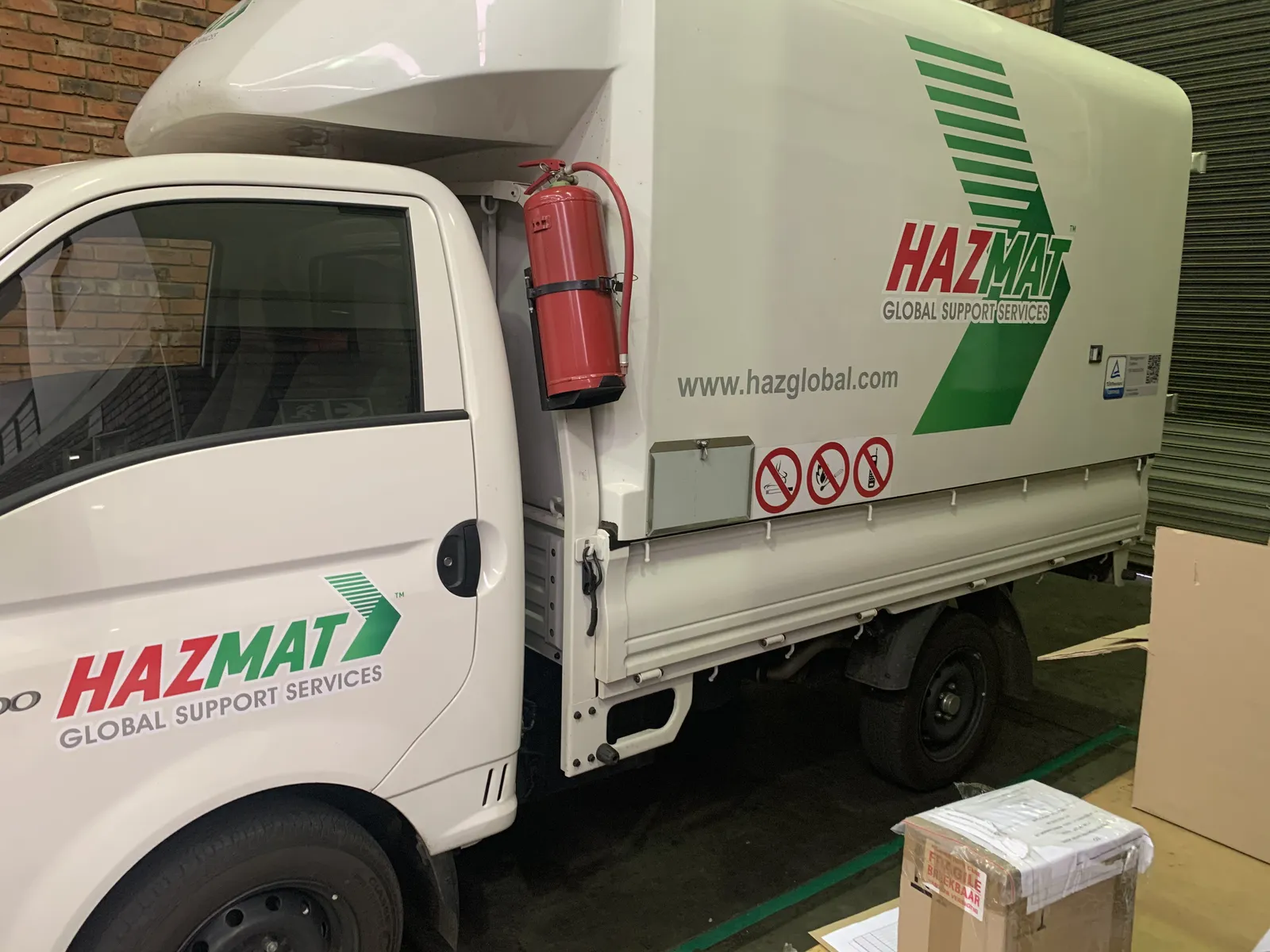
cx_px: 635
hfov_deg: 67.3
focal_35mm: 26
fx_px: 954
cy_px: 476
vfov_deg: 53.1
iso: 125
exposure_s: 1/50
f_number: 1.8
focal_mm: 4.25
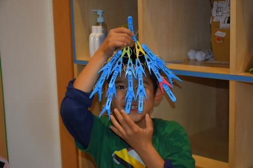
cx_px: 126
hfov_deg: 31.9
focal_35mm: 63
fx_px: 443
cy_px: 84
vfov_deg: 21.6
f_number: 4.5
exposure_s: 1/60
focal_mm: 42
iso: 400
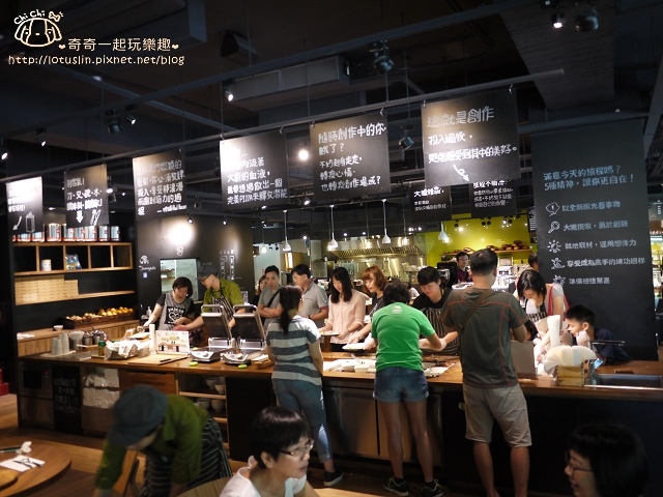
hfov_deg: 63.4
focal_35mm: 28
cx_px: 332
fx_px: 536
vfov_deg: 49.7
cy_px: 248
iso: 400
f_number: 2.5
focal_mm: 14
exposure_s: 1/40
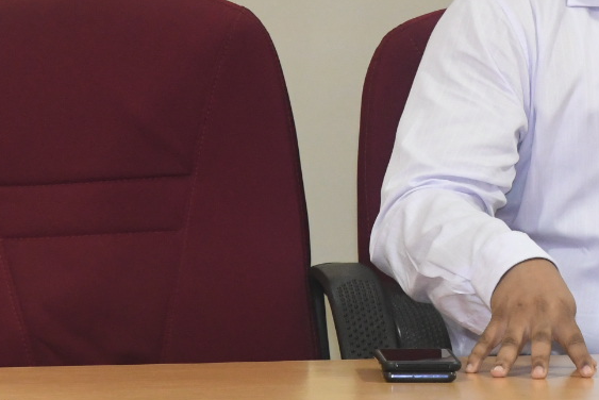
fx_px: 5743
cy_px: -49
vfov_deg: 4.0
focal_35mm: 345
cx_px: 564
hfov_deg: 6.0
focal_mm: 80
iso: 2000
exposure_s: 1/250
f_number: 5.6
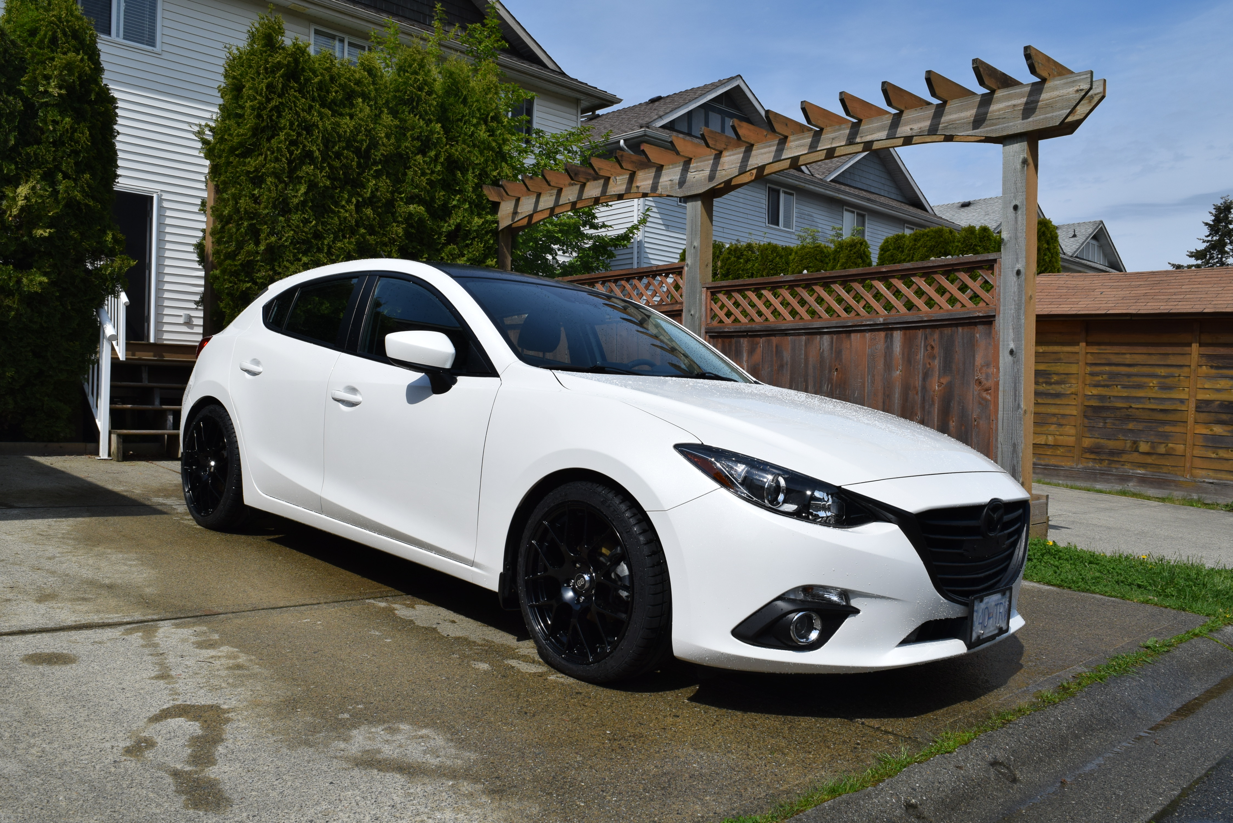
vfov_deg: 48.0
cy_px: 412
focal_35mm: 27
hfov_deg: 67.4
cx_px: 616
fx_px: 925
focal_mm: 18
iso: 200
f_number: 11
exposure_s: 1/500
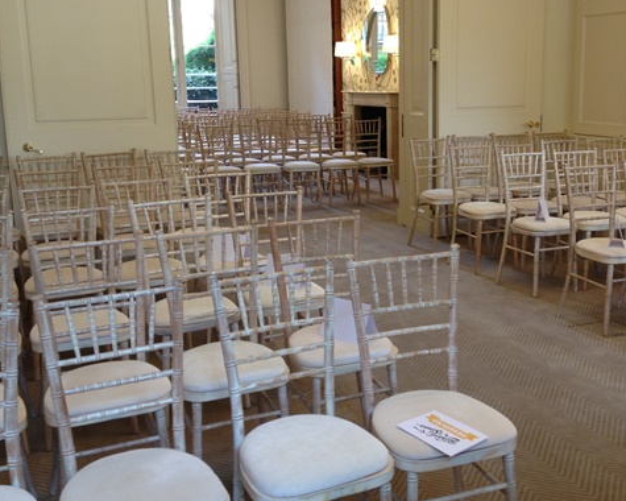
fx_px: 852
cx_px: 376
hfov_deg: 40.2
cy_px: 219
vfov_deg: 32.7
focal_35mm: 46
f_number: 2.4
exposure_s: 1/20
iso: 50
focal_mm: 4.28
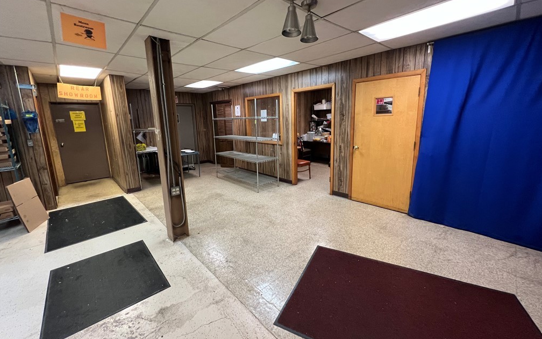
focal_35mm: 14
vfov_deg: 78.5
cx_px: 272
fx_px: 207
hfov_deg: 105.3
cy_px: 158
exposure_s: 1/60
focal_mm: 1.57
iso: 250
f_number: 1.8
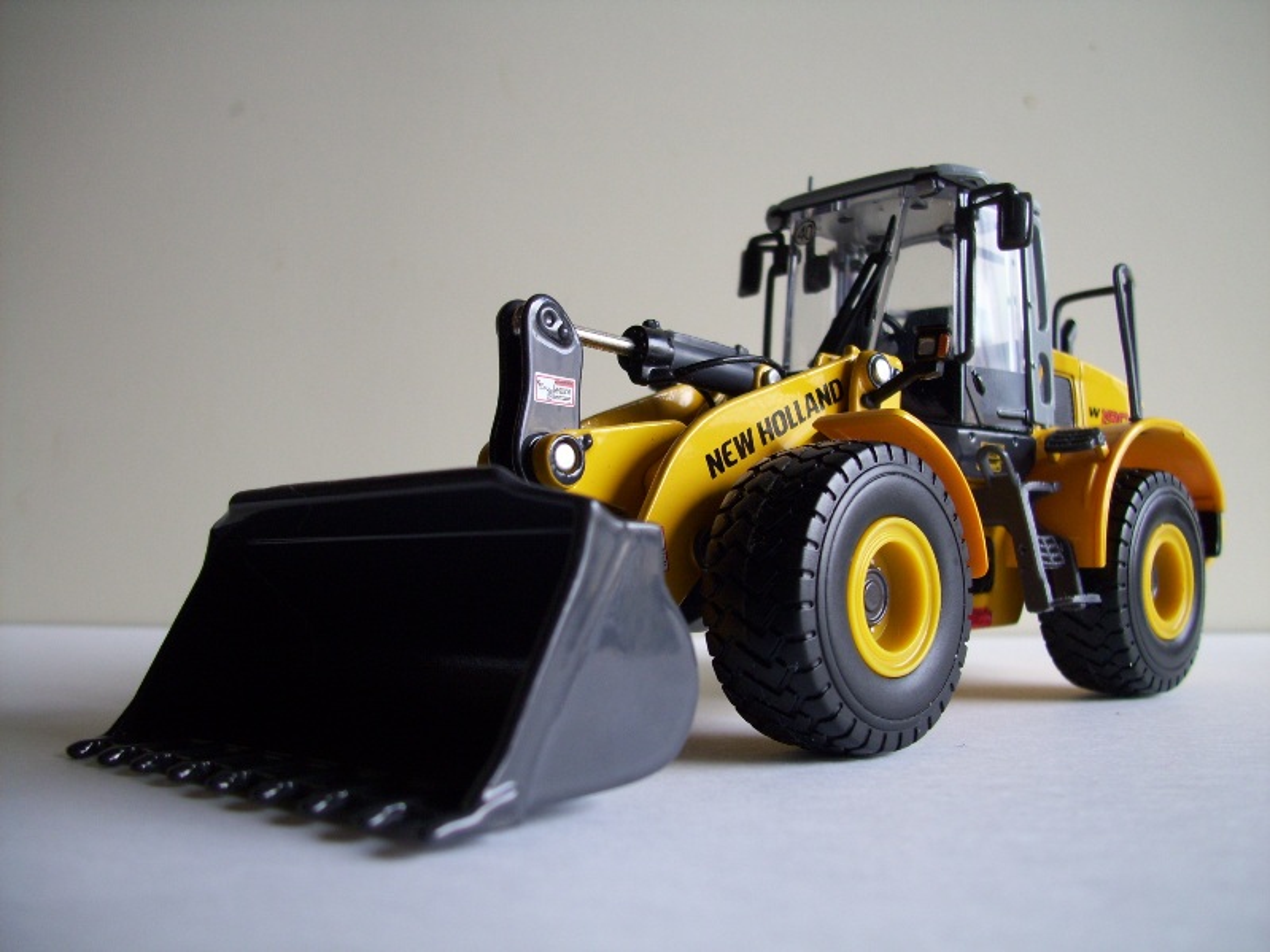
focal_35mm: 34
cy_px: 476
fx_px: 1247
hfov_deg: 54.0
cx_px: 635
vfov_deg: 41.8
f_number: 2.9
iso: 80
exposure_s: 1/40
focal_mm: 5.7
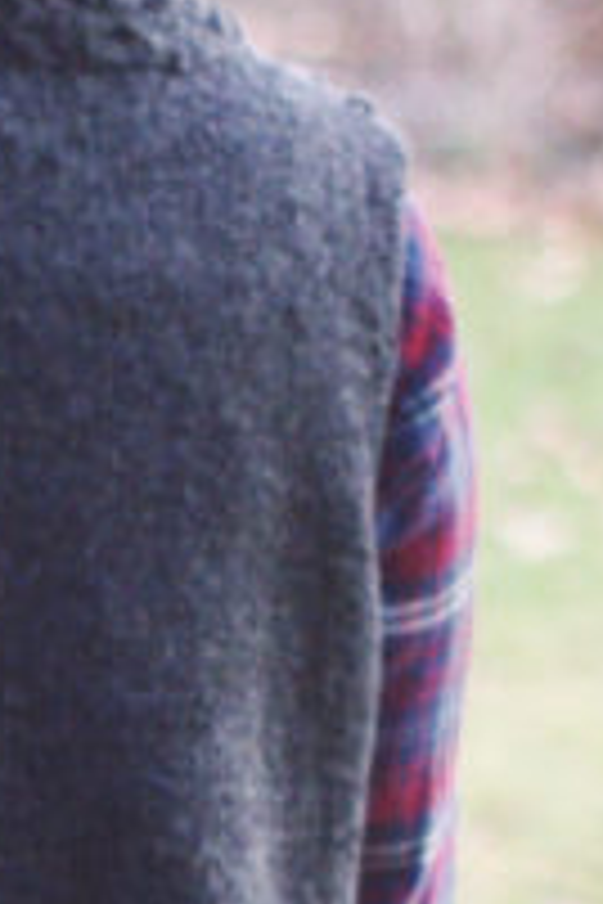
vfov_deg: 5.4
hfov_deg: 3.6
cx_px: -110
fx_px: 9597
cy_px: 1196
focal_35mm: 382
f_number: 1.7
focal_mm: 50
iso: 800
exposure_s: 1/2000
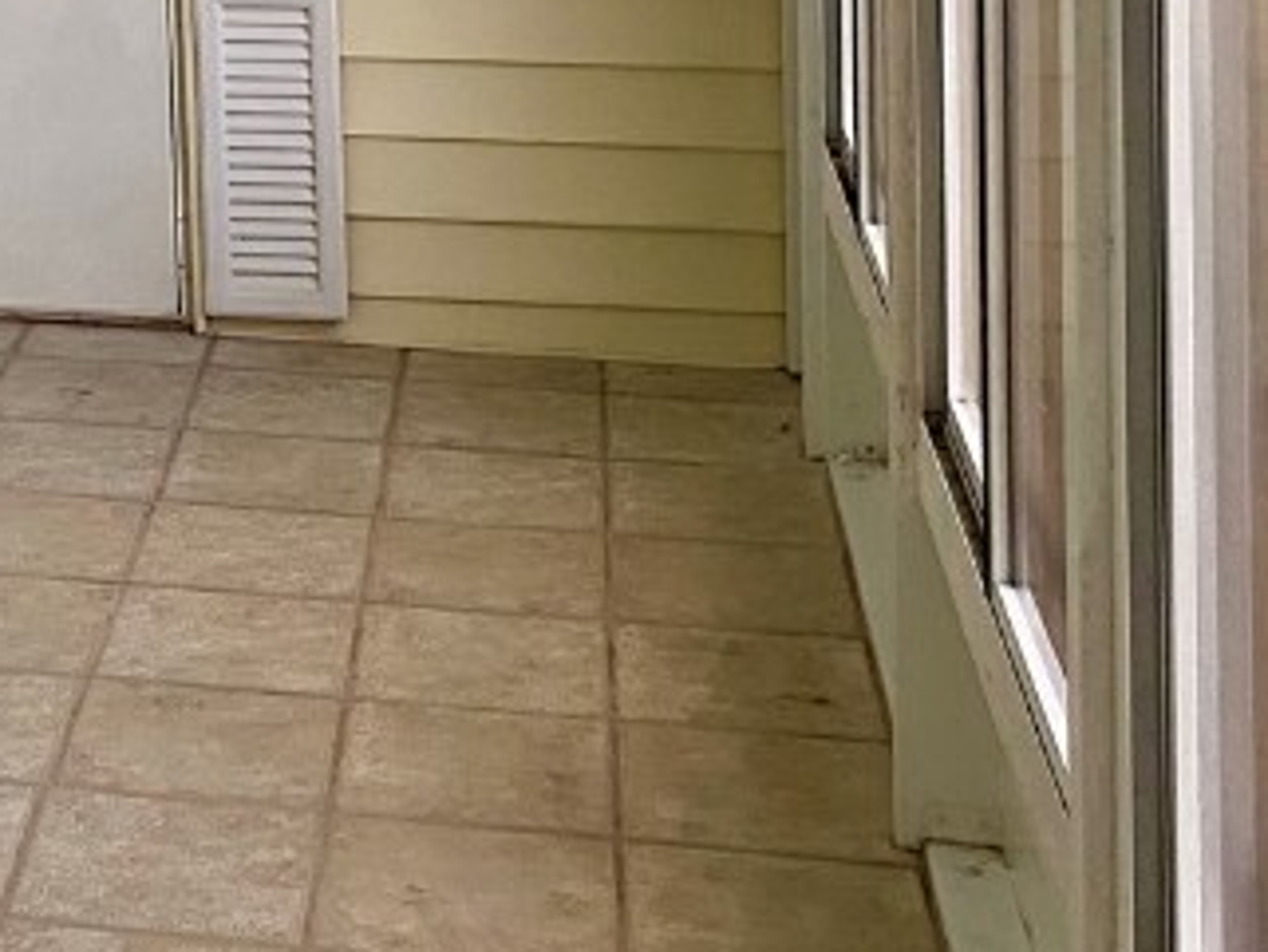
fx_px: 3041
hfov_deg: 22.0
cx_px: -213
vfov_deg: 16.2
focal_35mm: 83
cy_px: -478
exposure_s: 1/86
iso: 125
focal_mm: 4.25
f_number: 1.8
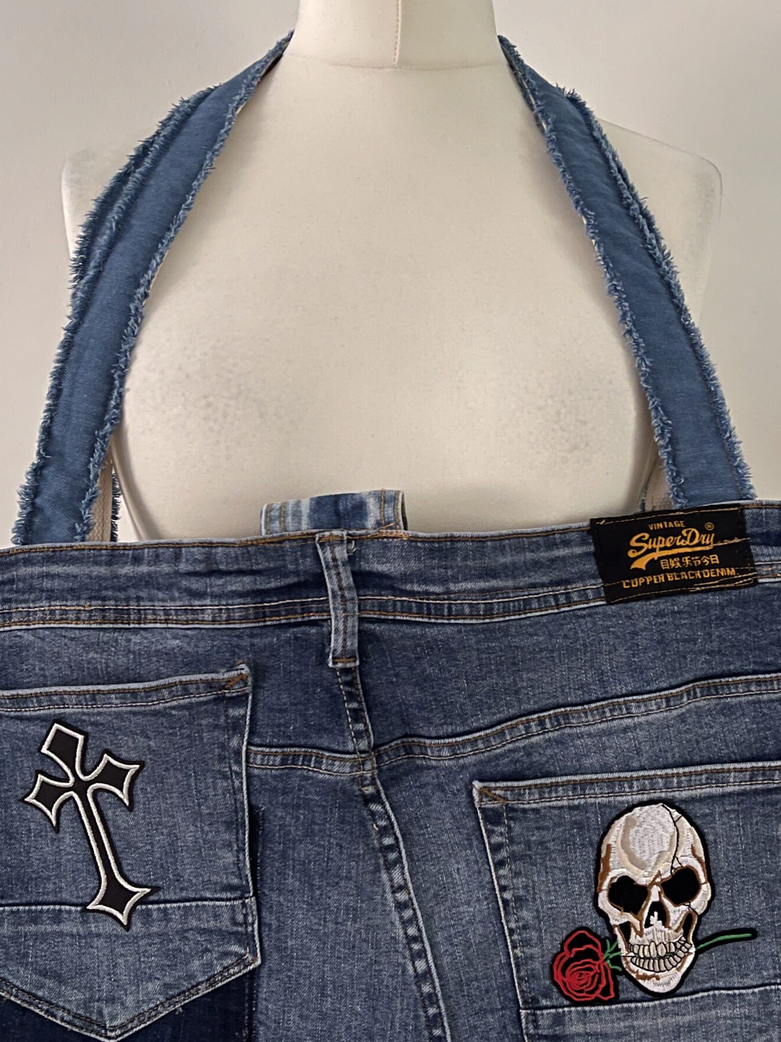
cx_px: 443
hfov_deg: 39.6
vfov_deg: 51.3
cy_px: 563
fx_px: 1083
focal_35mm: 36
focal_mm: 5.1
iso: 1250
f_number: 1.6
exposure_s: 1/15
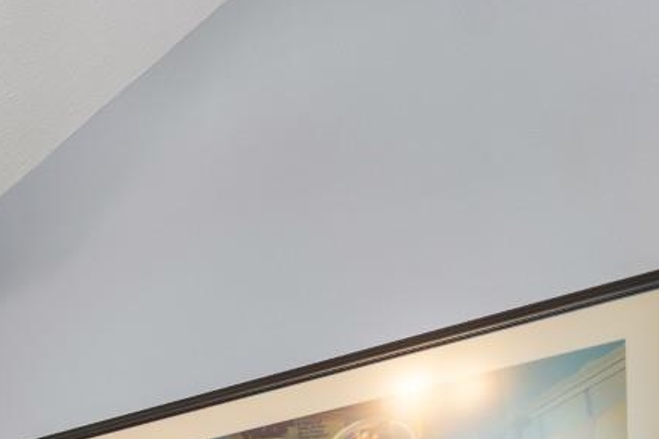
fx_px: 1025
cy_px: 814
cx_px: -380
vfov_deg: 18.4
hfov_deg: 25.1
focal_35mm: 56
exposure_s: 1/2
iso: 100
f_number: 4.5
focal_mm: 10
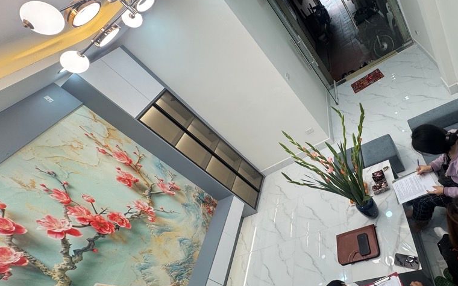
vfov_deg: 59.6
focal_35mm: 20
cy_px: 135
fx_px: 250
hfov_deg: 82.2
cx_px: 305
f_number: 2.2
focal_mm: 2.22
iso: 40
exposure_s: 1/100
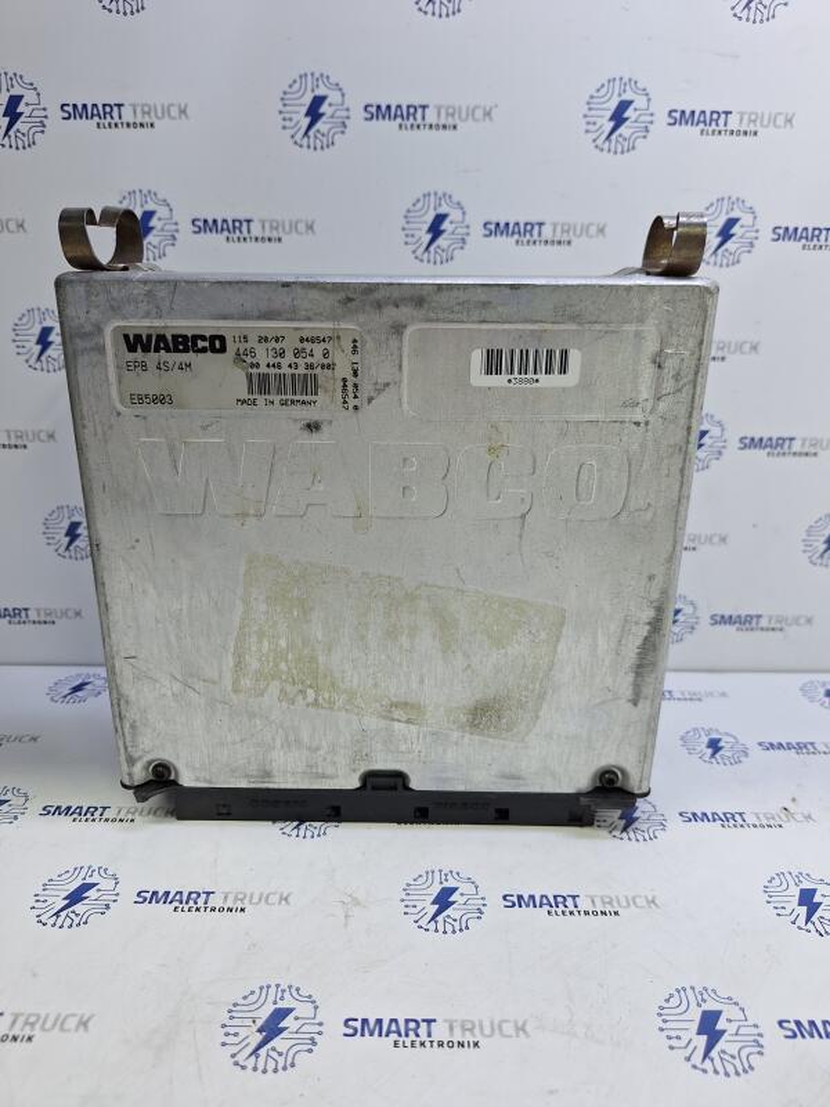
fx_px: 735
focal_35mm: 23
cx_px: 415
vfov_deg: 73.9
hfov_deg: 58.9
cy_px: 554
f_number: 1.8
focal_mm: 5.54
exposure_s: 1/50
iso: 40
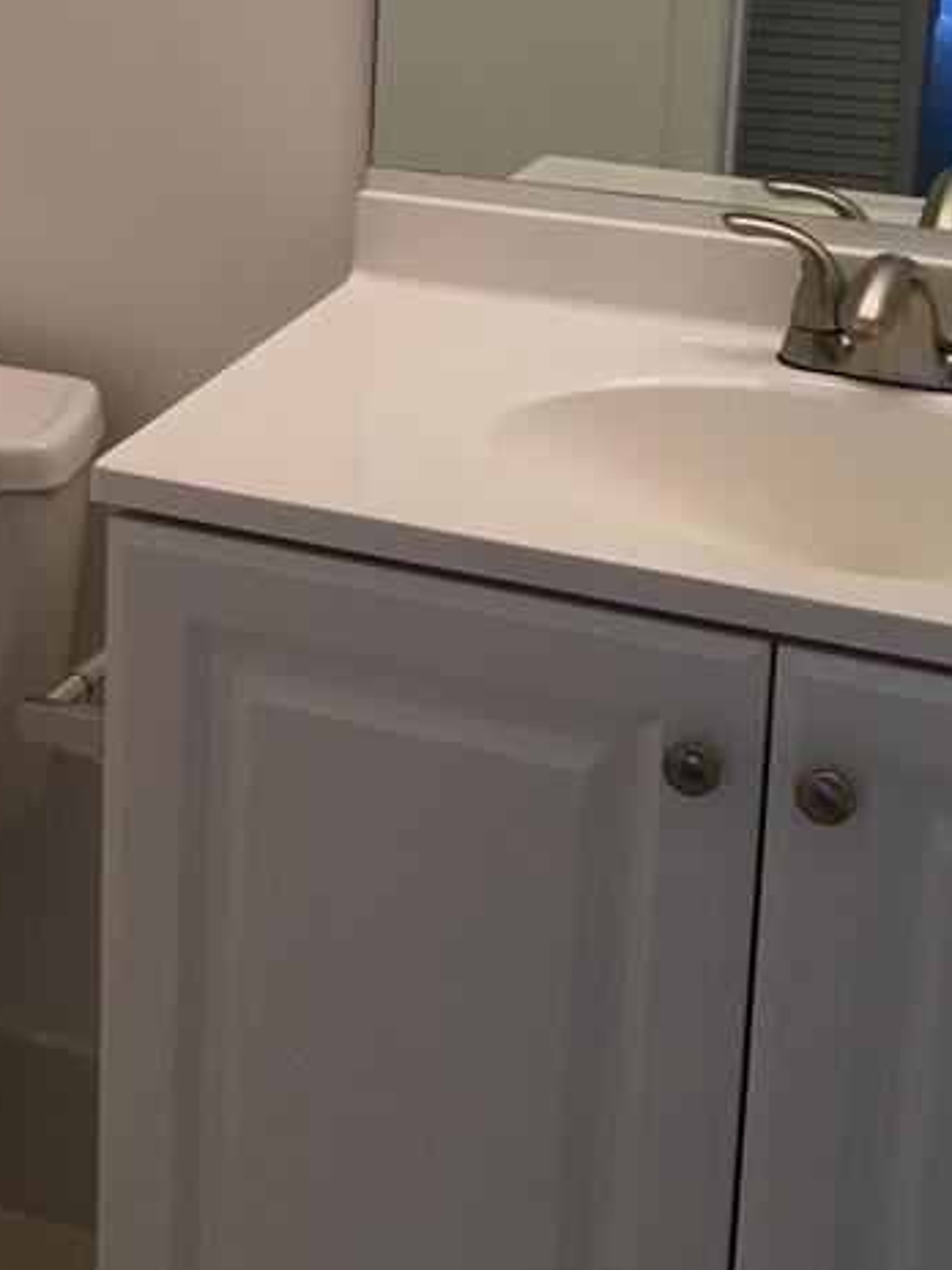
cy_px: 151
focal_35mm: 75
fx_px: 2750
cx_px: -36
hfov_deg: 19.0
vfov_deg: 25.3
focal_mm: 4.15
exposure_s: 1/40
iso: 25
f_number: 2.2
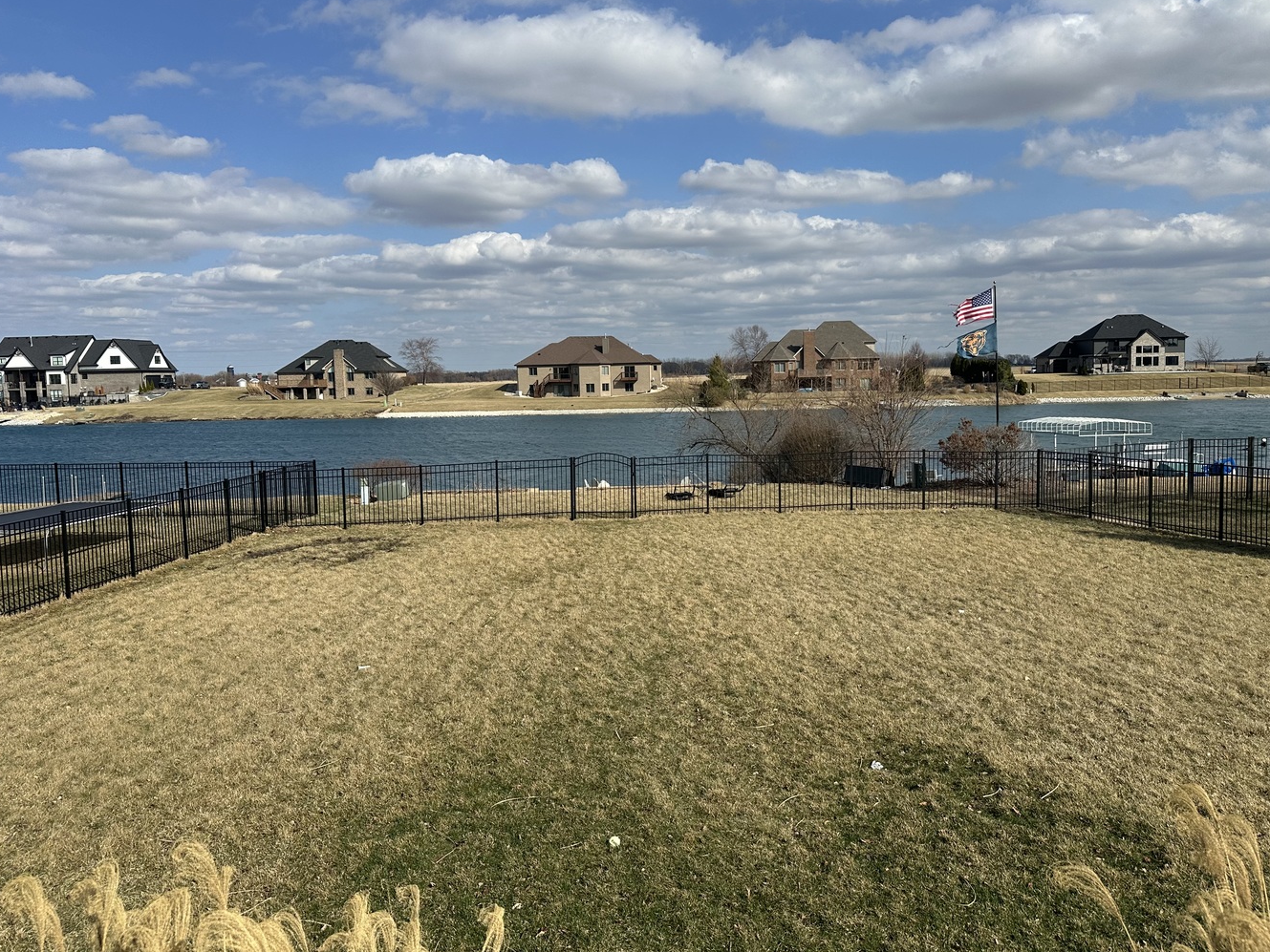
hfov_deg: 67.2
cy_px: 448
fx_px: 954
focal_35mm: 26
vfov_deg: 53.0
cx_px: 675
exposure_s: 1/7042
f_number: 1.78
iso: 80
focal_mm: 6.86
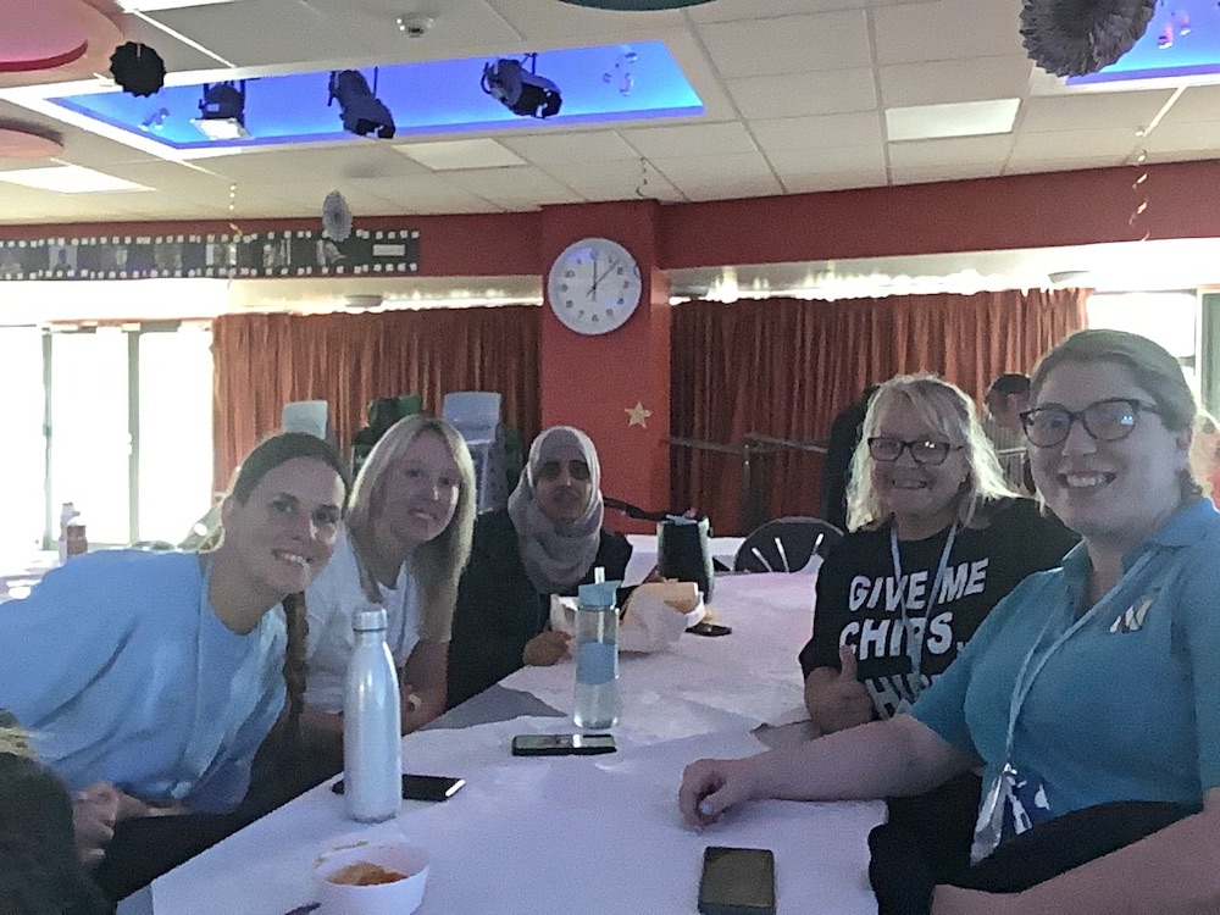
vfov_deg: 45.4
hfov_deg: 58.4
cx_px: 610
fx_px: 1093
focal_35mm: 31
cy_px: 458
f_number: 2.4
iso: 640
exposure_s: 1/30
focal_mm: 2.15
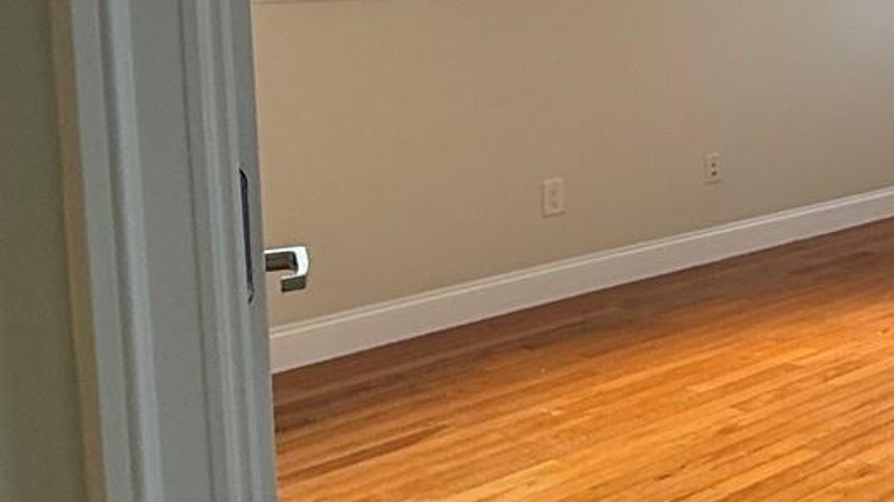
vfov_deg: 20.2
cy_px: 20
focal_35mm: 58
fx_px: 1375
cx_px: 1203
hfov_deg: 28.5
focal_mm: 2.22
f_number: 2.2
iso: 80
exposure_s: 1/120
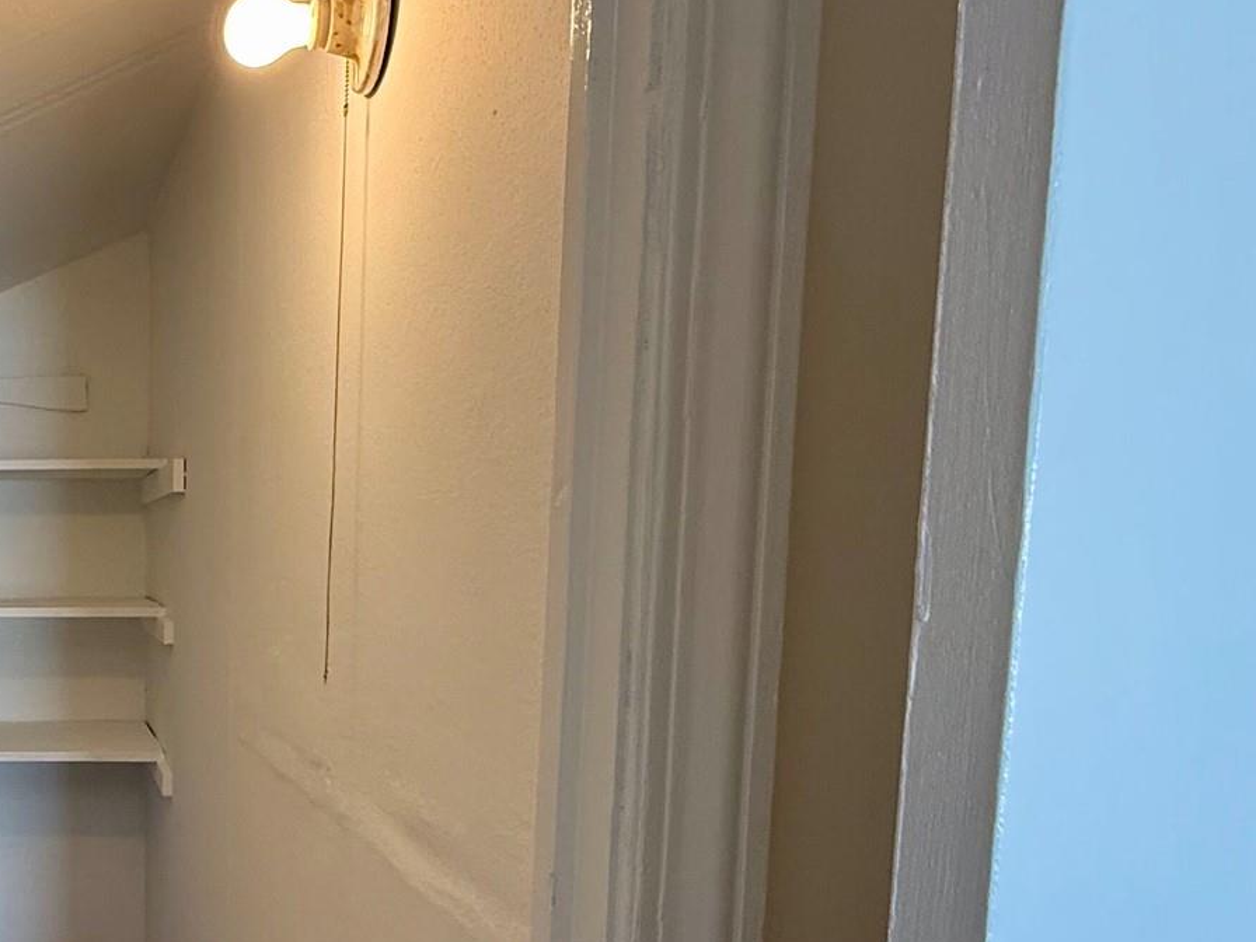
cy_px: 669
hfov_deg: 47.0
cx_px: -10
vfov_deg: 43.2
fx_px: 1161
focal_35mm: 32
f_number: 2.2
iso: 200
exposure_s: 1/99
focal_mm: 2.22
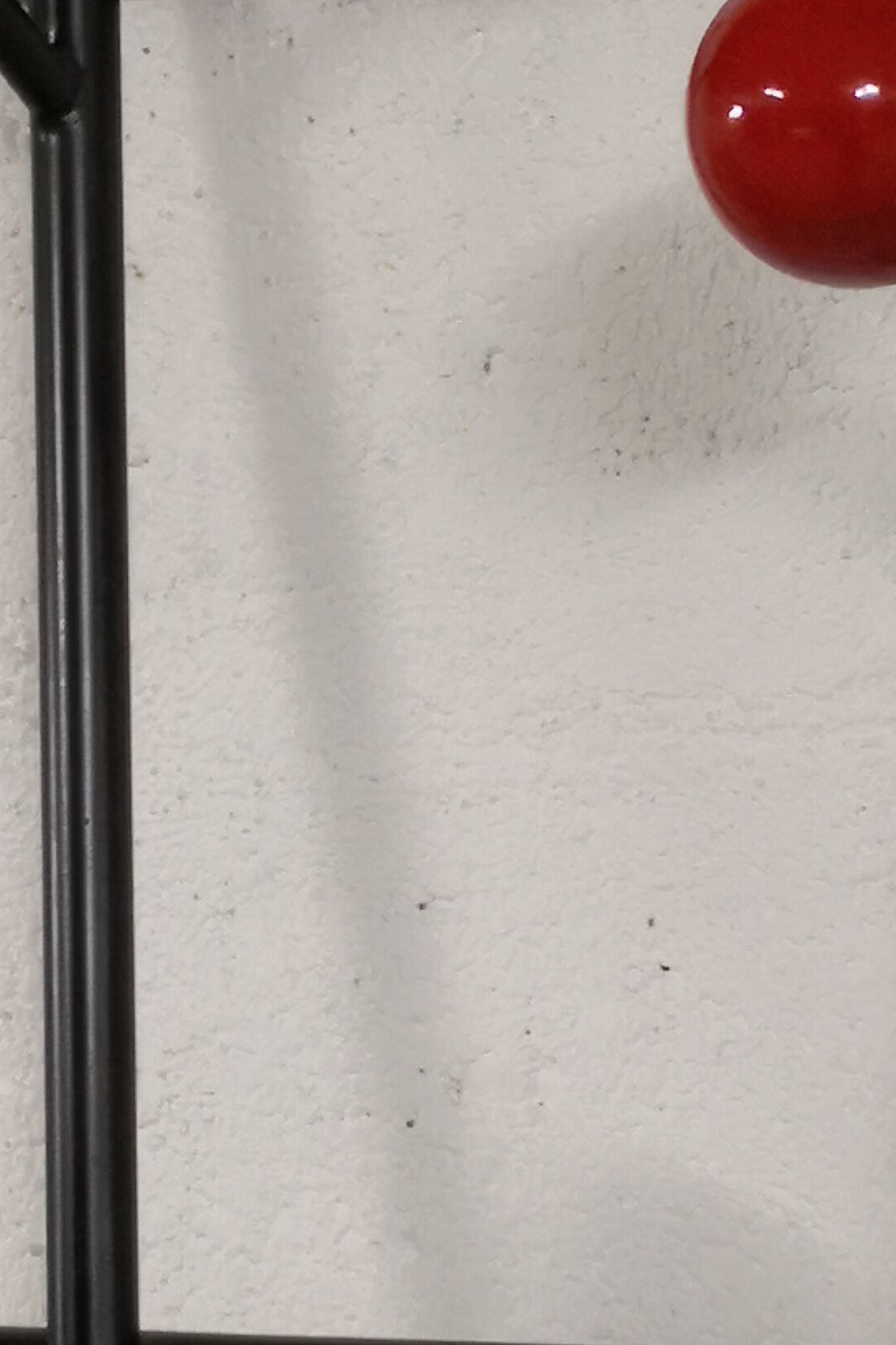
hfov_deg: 10.1
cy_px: 813
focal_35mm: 136
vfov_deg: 15.1
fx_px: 5079
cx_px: 266
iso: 160
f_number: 1.6
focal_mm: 3.95
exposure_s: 1/33.3
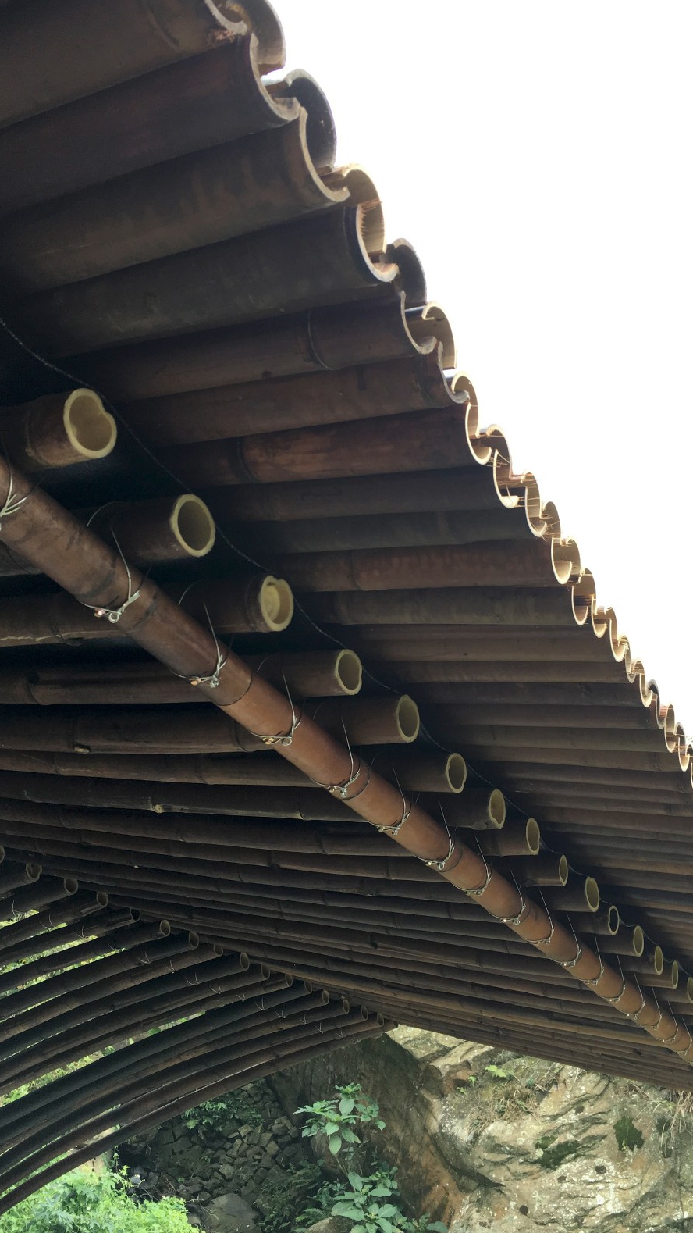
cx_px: 354
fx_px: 1046
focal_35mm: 32
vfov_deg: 61.0
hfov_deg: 36.7
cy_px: 611
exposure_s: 1/120
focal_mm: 4.15
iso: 40
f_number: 2.2
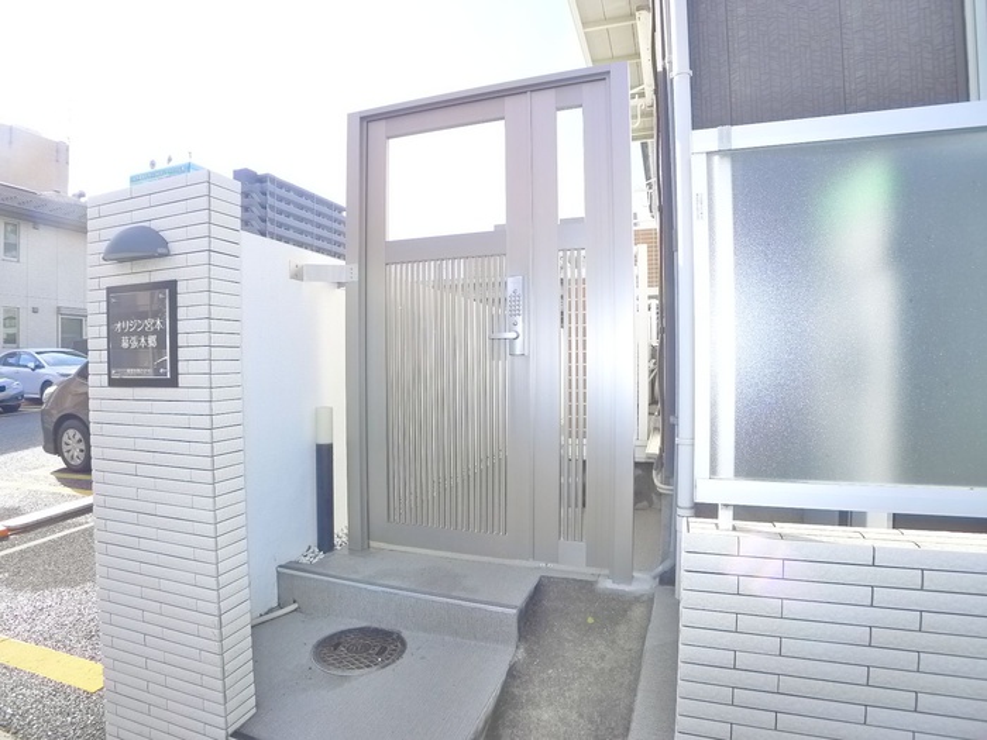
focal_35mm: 24
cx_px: 494
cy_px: 370
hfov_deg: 71.6
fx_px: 684
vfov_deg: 56.8
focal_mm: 5.1
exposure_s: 1/400
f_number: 2.8
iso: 400
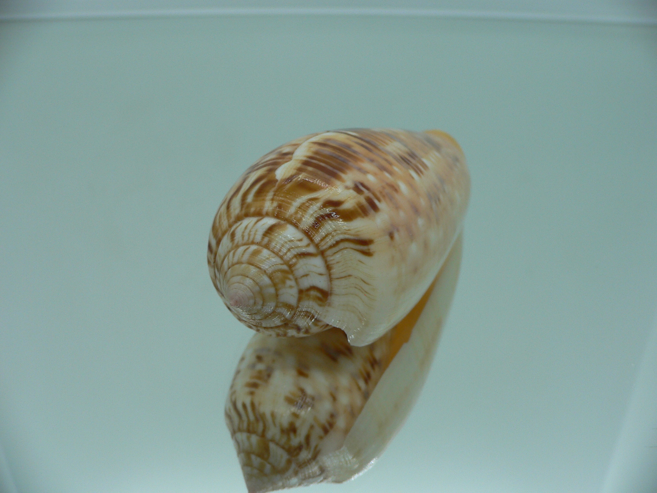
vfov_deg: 40.7
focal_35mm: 35
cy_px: 246
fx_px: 664
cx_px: 328
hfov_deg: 52.6
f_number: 2.8
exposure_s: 1/60
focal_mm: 4.6
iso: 80
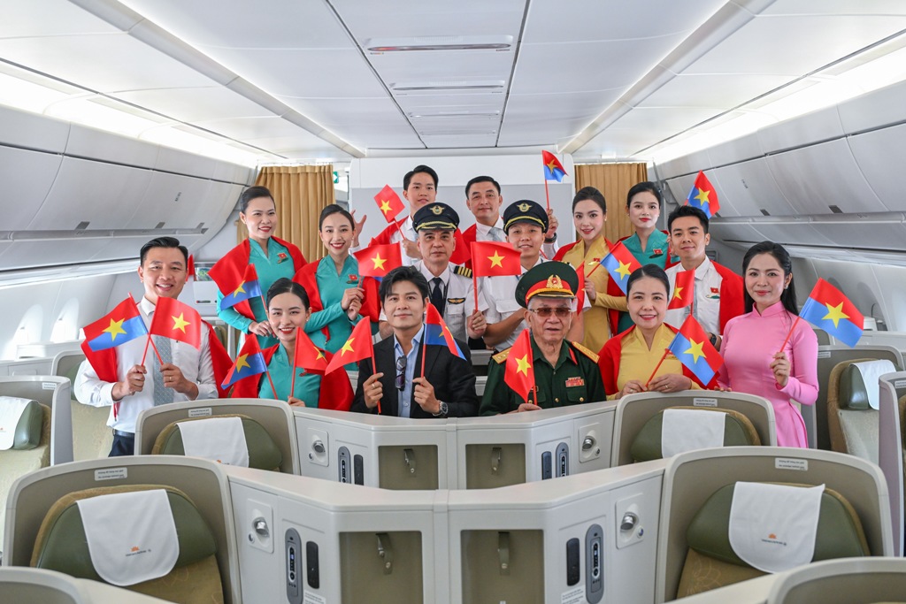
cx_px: 453
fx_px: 1057
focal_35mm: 42
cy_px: 302
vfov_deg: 31.9
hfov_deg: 46.4
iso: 2500
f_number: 4
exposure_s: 1/200
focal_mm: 42
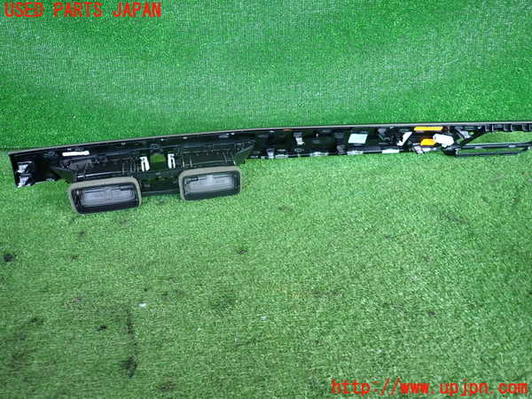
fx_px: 384
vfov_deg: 54.9
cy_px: 200
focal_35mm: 25
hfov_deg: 69.4
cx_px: 266
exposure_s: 1/50
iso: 200
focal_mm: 4.5
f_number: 2
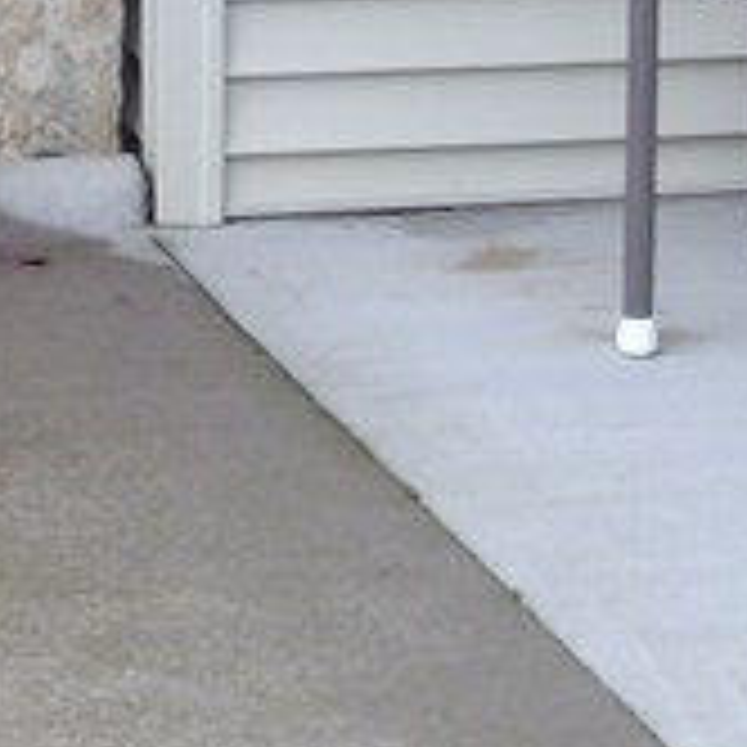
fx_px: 4932
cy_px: 58
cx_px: 266
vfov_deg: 8.6
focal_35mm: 202
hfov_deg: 8.7
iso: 80
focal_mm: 6.2
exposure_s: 1/200
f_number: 2.8
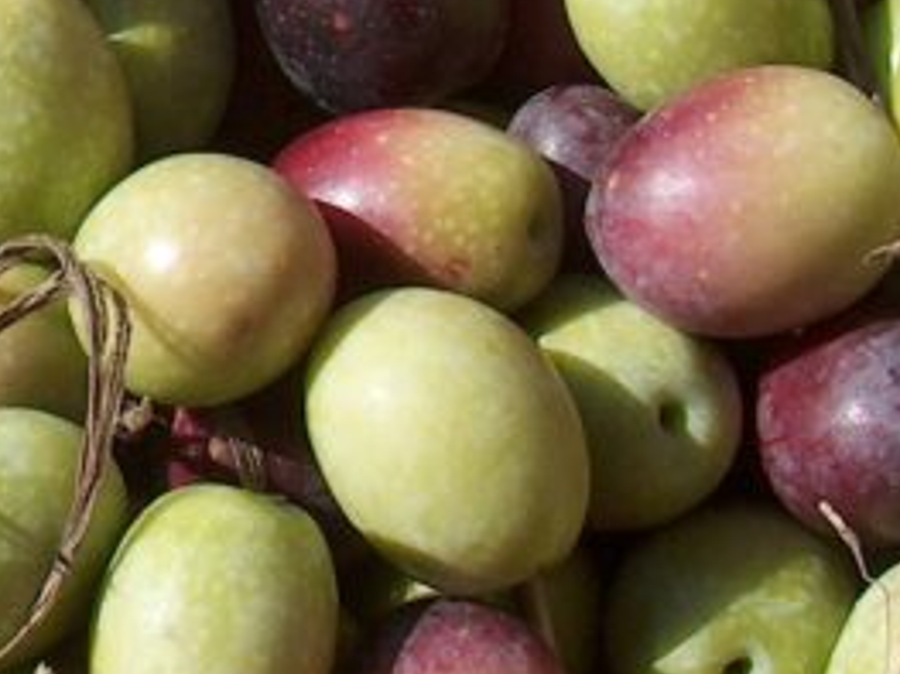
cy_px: -58
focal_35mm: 144
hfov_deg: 13.0
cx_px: -459
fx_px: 3742
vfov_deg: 10.2
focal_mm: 7.6
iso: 100
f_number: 6.7
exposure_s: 1/375
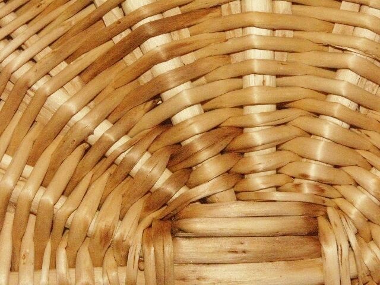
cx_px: 190
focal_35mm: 200
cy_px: 142
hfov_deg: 9.9
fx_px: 2196
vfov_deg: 7.4
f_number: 9
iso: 400
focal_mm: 50.69
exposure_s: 1/200
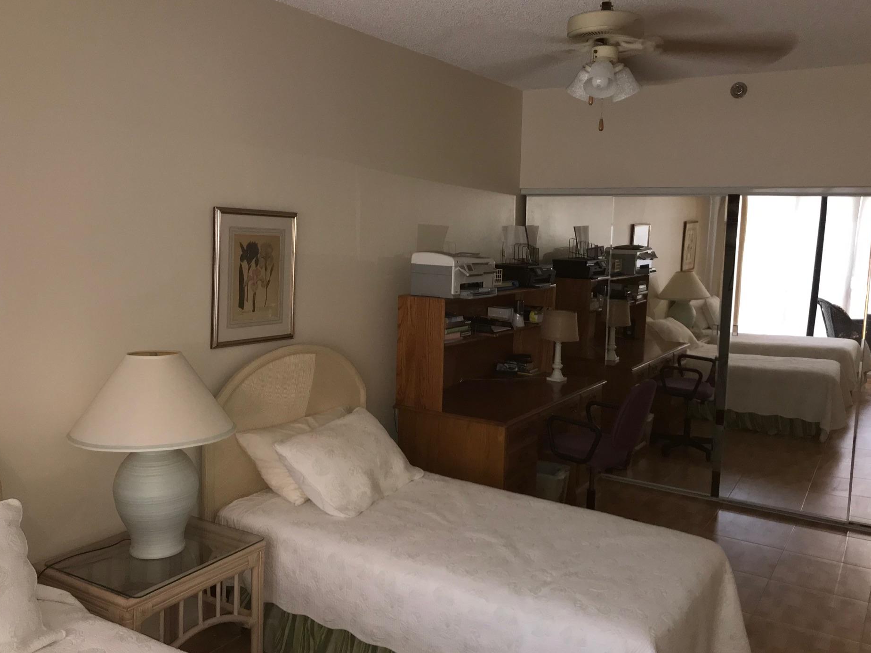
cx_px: 445
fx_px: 780
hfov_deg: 58.4
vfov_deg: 45.4
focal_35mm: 31
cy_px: 315
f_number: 1.8
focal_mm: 3.99
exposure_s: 1/30
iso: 80
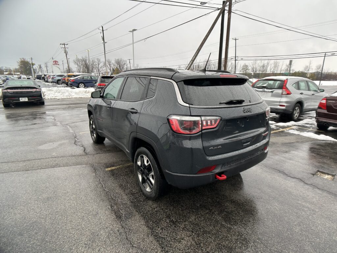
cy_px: 126
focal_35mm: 26
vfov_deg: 53.1
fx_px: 253
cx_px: 168
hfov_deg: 67.3
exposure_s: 1/597
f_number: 1.5
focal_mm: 5.7
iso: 50
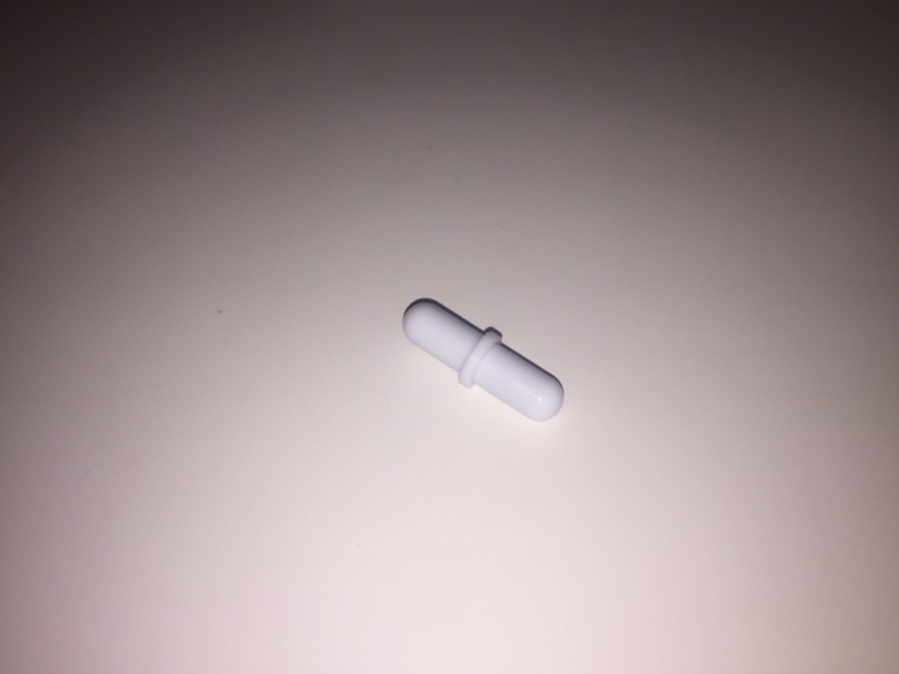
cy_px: 337
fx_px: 753
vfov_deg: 48.2
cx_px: 450
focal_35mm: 29
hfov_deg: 61.7
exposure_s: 1/434
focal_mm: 4.15
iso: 32
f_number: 2.2
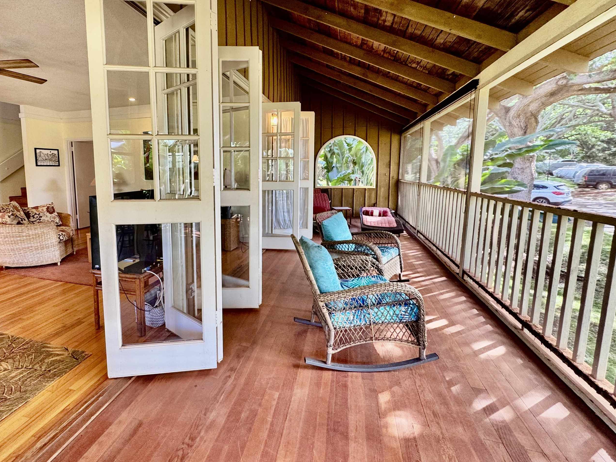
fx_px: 302
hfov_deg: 90.1
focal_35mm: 17
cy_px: 203
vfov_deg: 74.4
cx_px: 252
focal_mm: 2.22
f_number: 2.2
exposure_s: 1/60
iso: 160
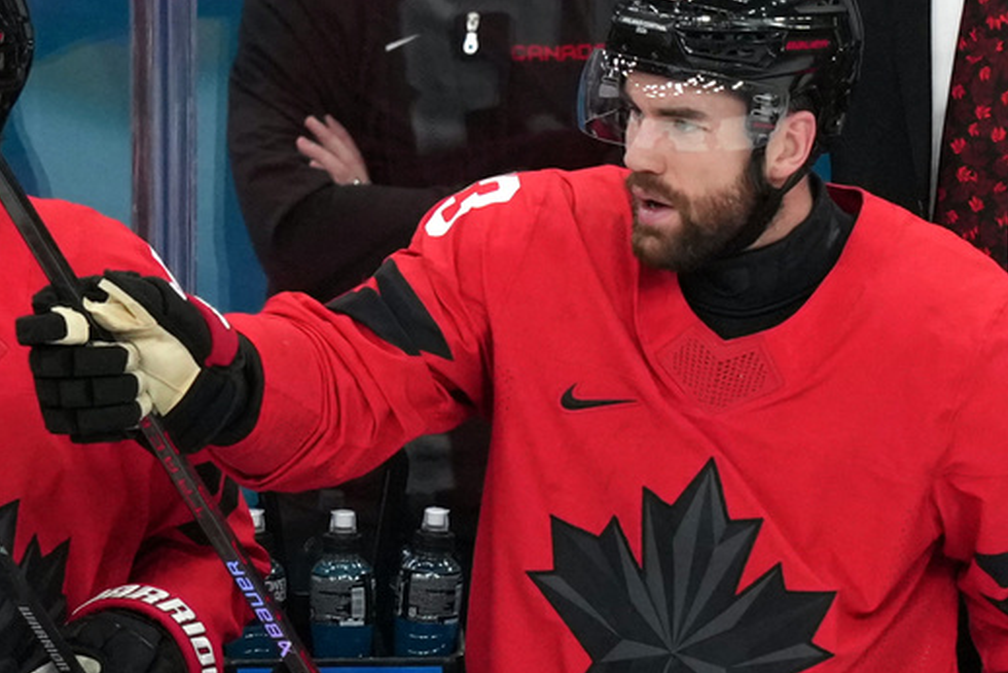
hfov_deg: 2.6
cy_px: 159
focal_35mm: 790
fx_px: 22131
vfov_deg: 1.7
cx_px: 619
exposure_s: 1/2000
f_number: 3.5
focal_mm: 400
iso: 2000
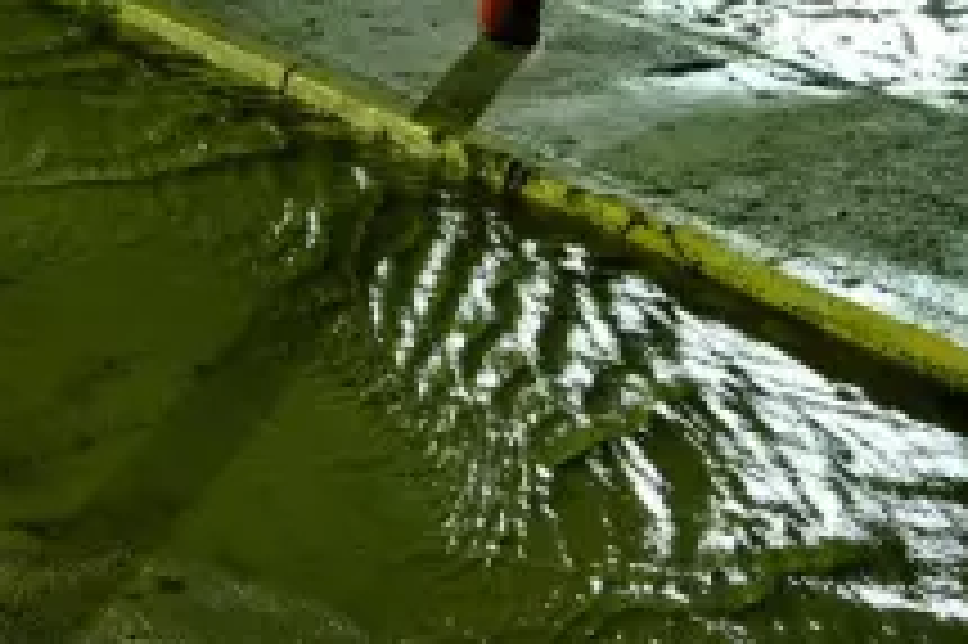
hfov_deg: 23.1
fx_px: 2284
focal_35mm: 85
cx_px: 27
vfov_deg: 15.3
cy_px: -191
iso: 6400
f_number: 2.8
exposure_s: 1/6
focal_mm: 16
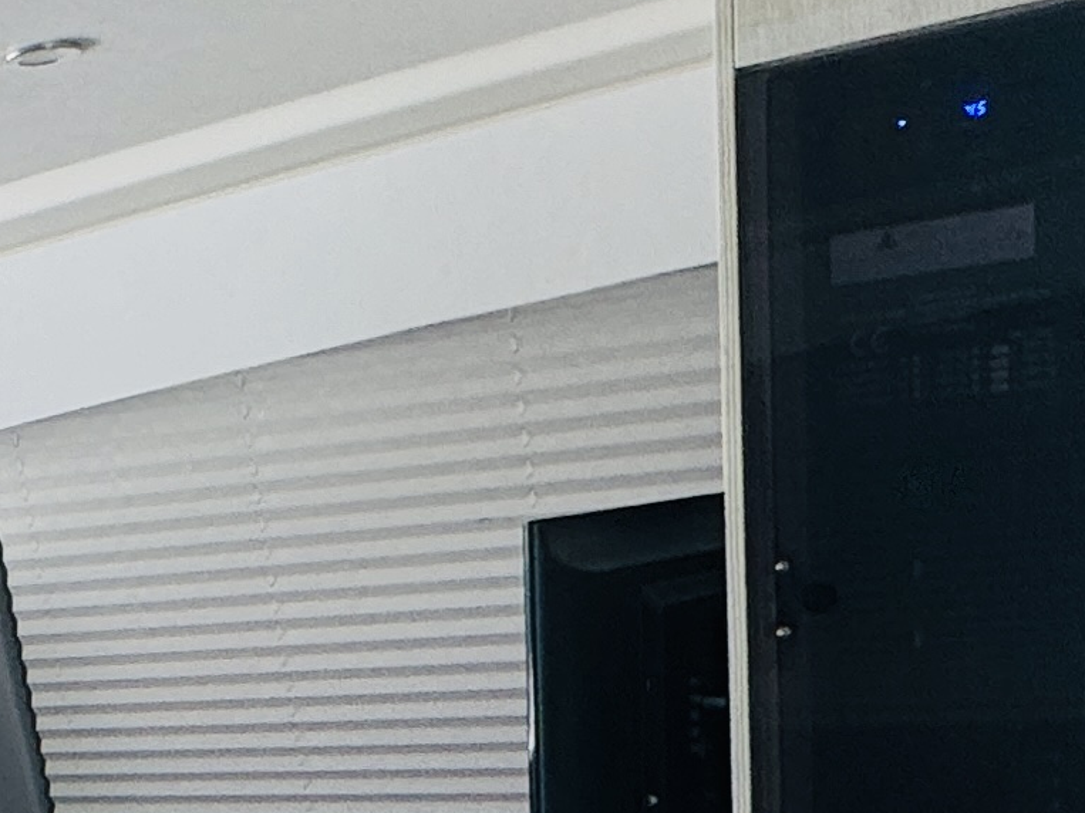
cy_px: 937
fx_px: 2319
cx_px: -707
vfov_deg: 18.9
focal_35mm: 74
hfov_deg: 20.7
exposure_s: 1/158
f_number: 2.2
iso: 40
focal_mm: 2.22
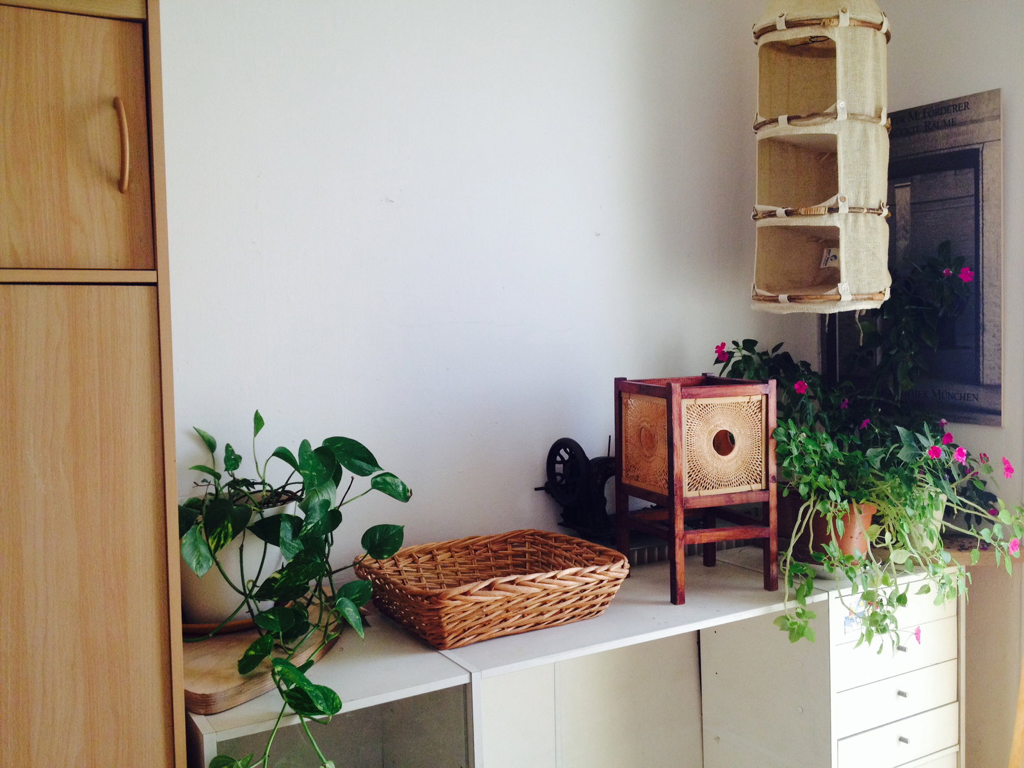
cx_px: 512
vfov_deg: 40.7
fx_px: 1035
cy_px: 384
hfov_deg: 52.6
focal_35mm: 35
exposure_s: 1/120
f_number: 2.4
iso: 100
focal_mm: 4.28
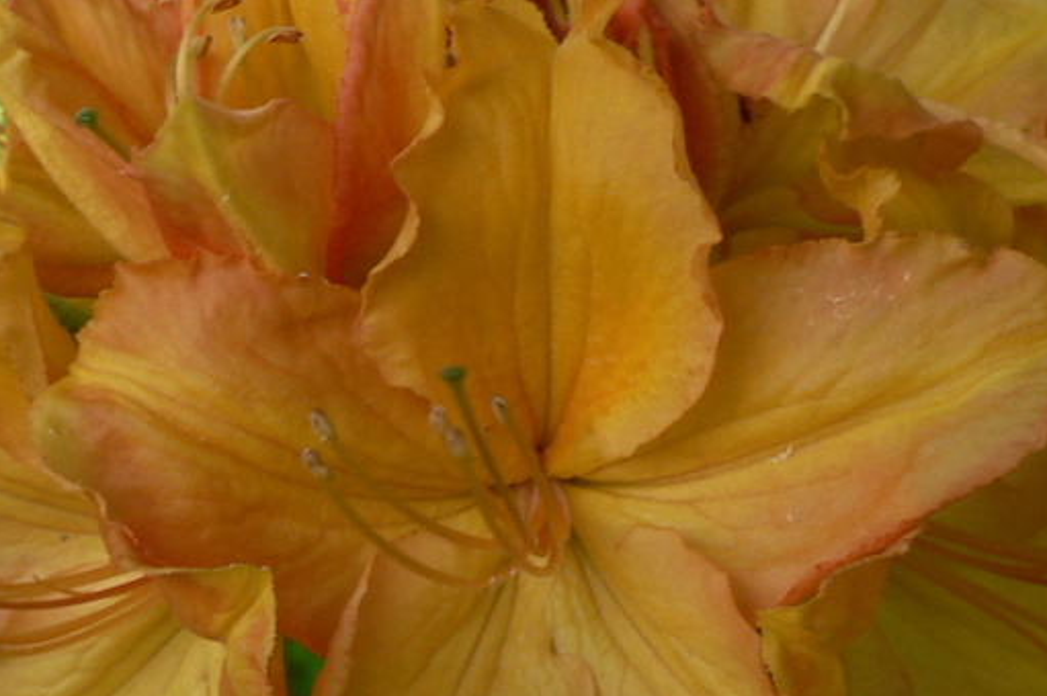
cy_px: 477
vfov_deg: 15.5
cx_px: 492
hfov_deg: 23.1
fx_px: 2558
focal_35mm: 88
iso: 80
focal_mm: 6
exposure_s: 1/160
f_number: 2.8
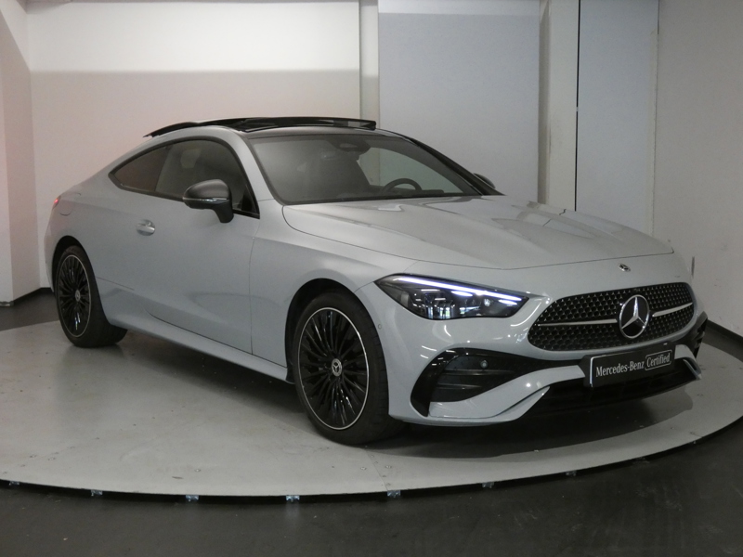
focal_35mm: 48
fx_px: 1030
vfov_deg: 30.3
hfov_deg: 39.7
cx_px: 372
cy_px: 278
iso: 1000
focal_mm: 8.6
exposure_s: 1/80
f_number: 3.8
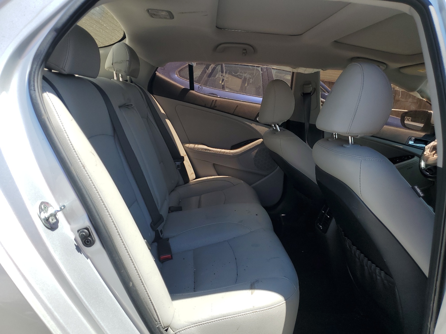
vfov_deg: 53.1
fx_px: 335
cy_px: 167
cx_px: 223
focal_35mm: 26
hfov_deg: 67.3
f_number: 1.5
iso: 50
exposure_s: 1/1250
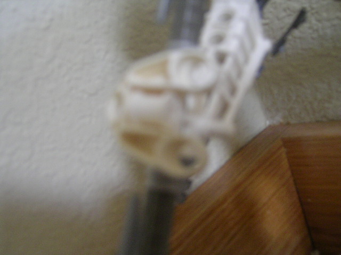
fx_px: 355
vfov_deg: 39.7
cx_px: 170
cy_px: 128
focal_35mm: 36
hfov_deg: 51.4
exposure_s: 1/17.8
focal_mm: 5.6
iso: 100
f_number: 2.8
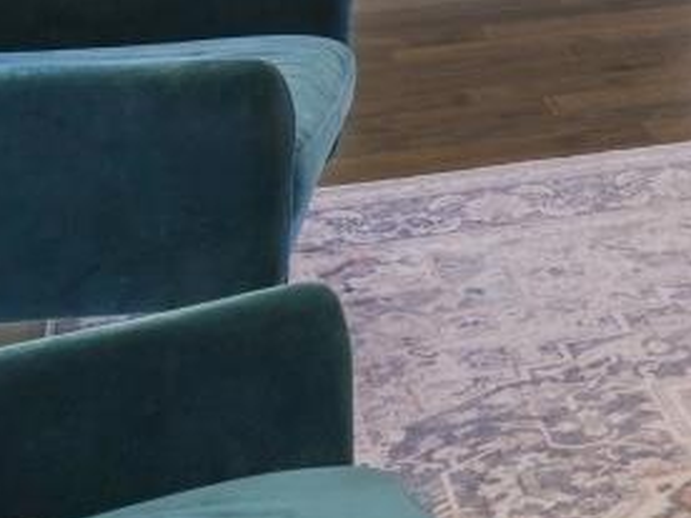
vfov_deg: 12.3
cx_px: 1062
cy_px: -499
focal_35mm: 107
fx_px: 2136
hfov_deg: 16.6
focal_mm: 24
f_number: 10
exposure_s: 1/3
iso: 250
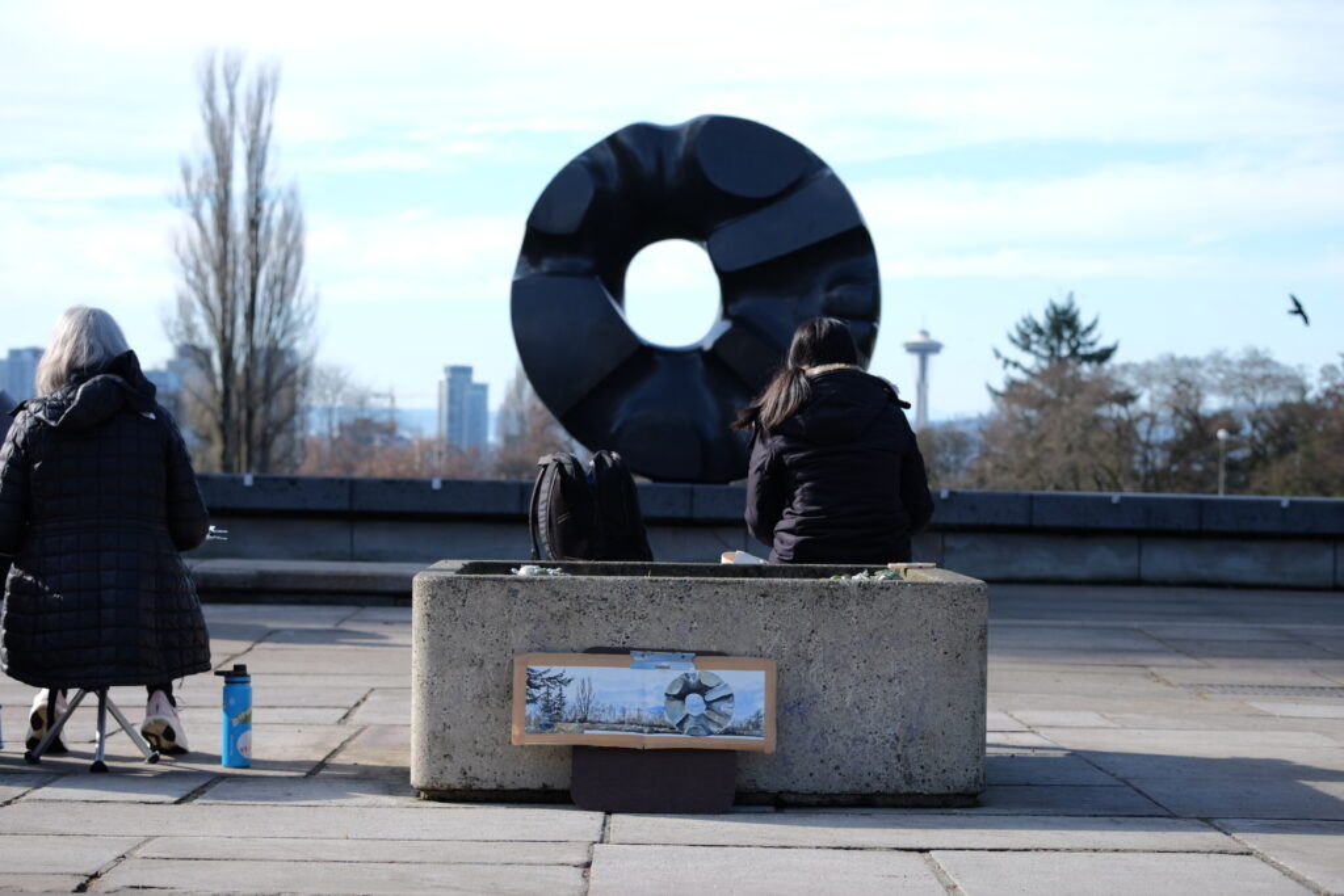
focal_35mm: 84
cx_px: 672
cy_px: 448
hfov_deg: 24.2
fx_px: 3136
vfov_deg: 16.3
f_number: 4
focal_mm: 56
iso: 200
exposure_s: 1/800
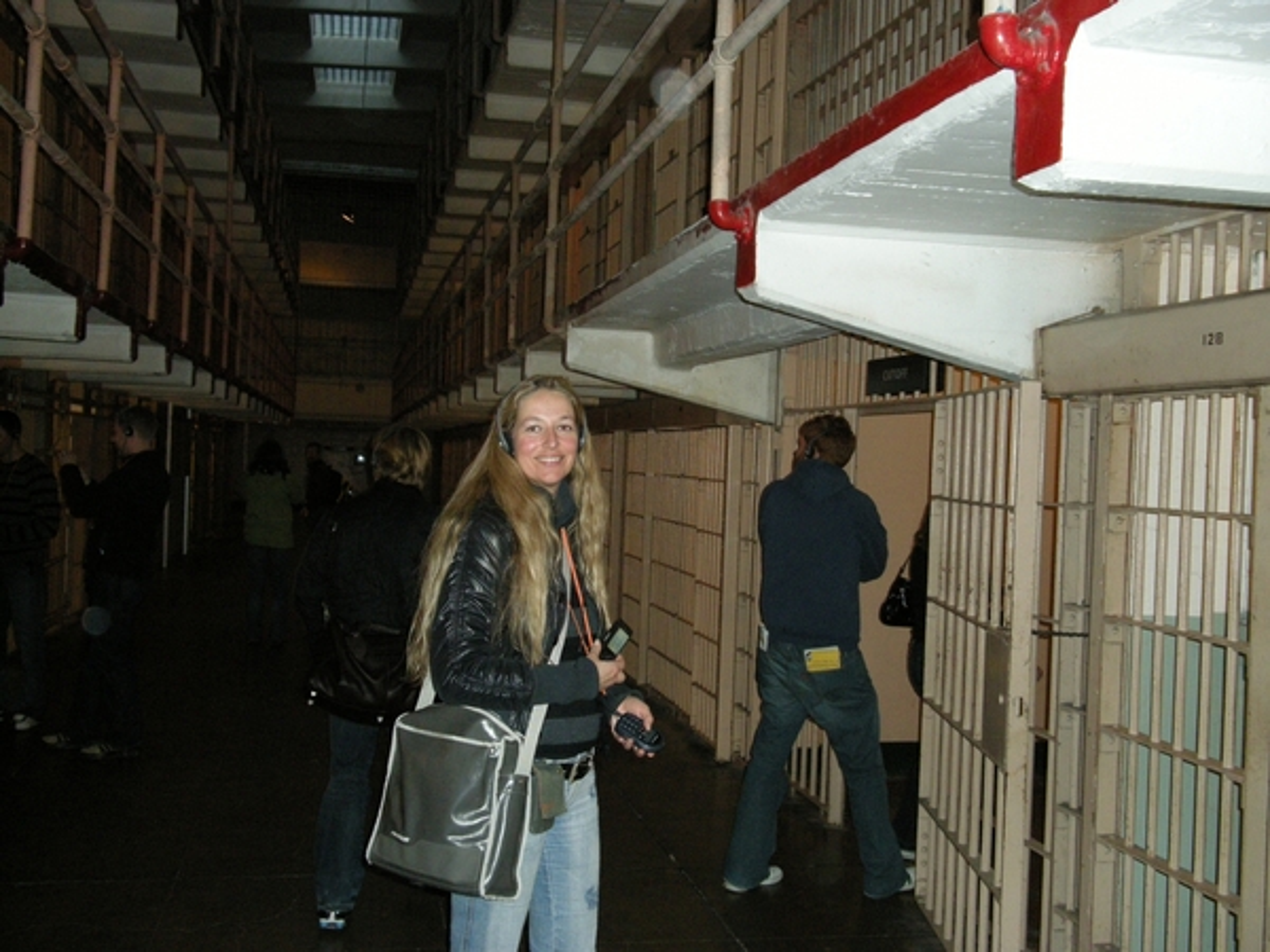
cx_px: 635
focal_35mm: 37
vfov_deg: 38.7
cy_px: 476
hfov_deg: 50.1
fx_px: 1357
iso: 535
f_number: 2.8
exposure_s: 1/60
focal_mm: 7.9
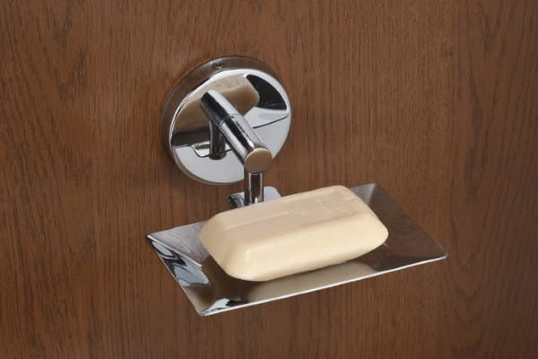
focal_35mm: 127
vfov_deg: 10.8
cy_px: 180
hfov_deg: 16.1
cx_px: 269
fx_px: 1898
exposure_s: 1/30
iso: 80
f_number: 16
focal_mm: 85
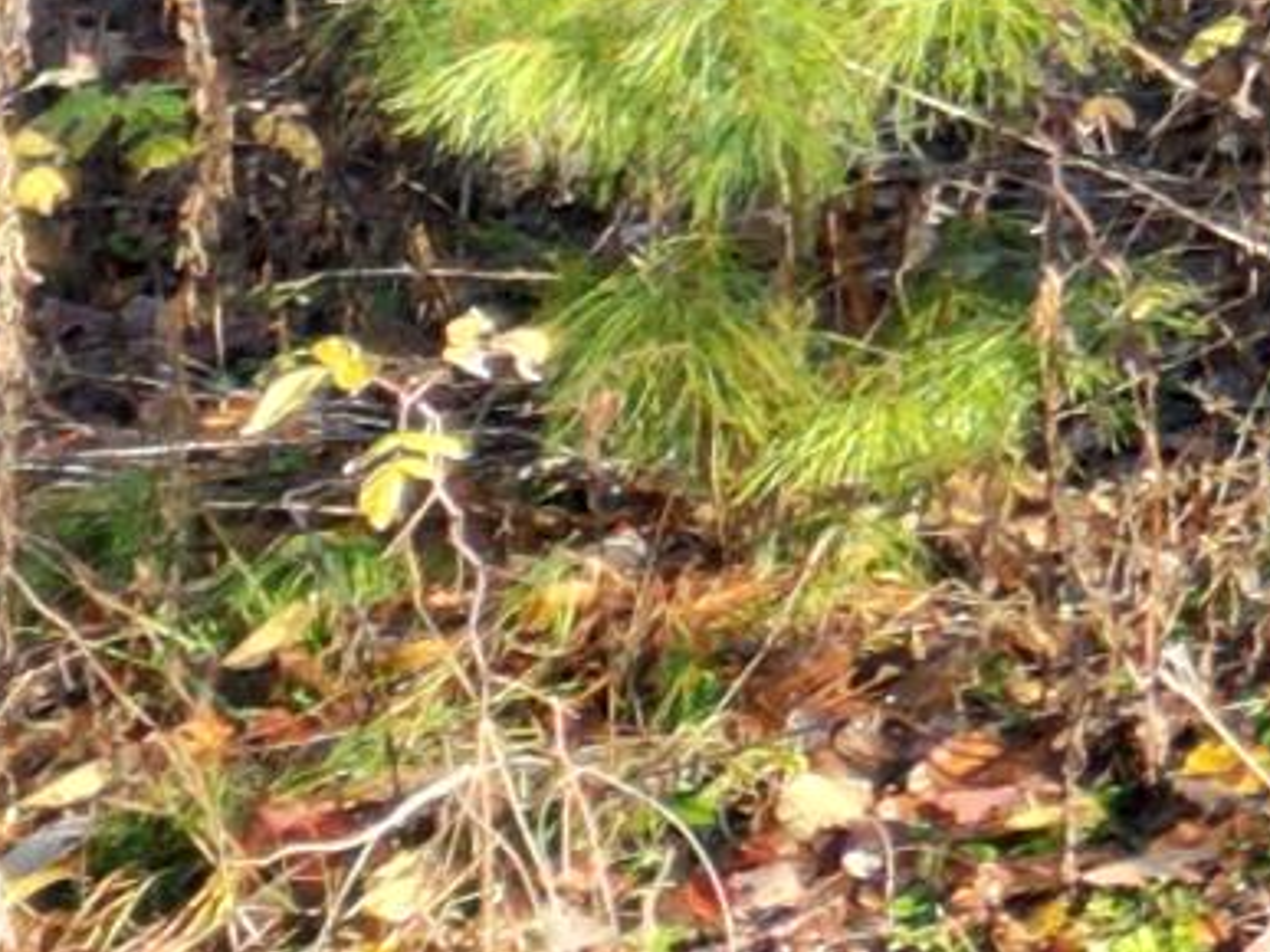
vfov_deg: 7.2
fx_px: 6822
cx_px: 4824
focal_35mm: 186
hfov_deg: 7.7
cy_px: -1707
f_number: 1.7
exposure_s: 1/400
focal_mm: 6.72
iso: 120
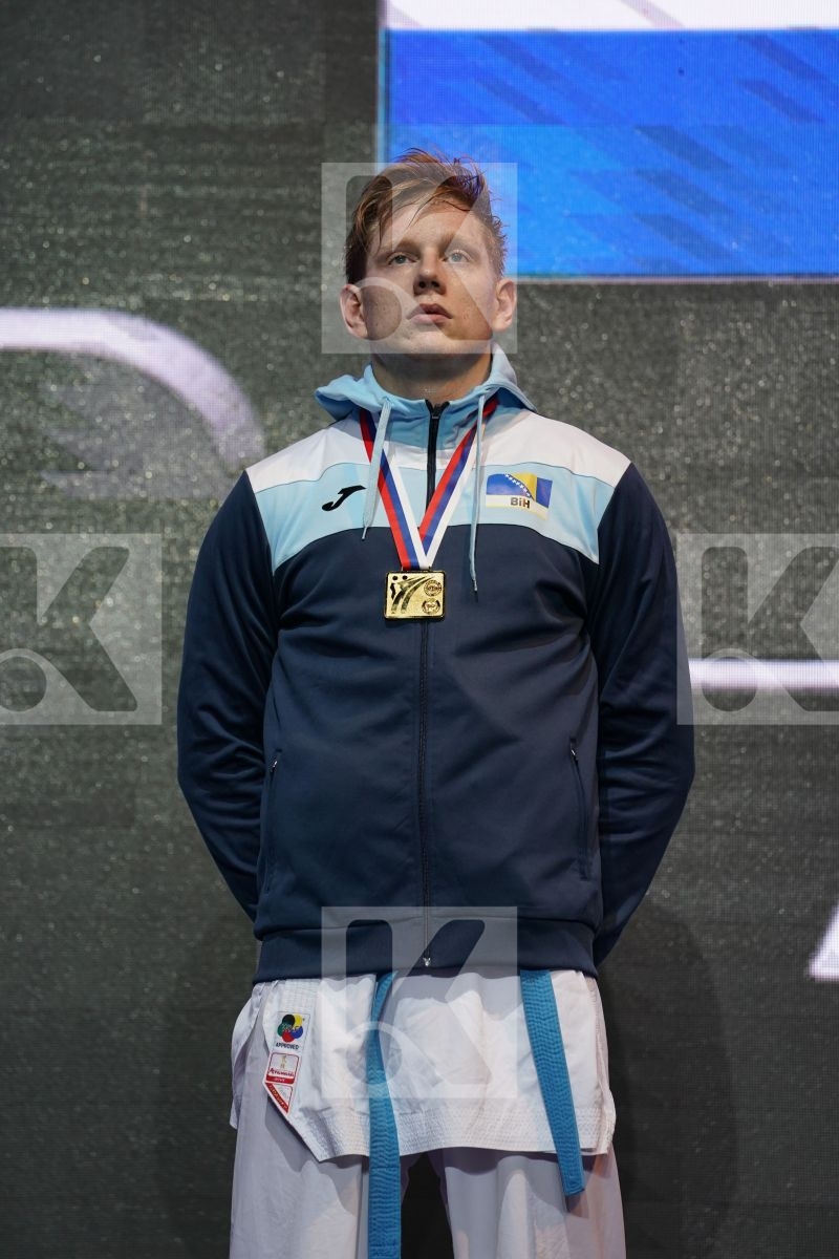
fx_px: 6991
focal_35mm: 200
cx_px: 420
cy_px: 630
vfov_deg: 10.3
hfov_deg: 6.9
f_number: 4
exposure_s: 1/250
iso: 1000
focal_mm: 200
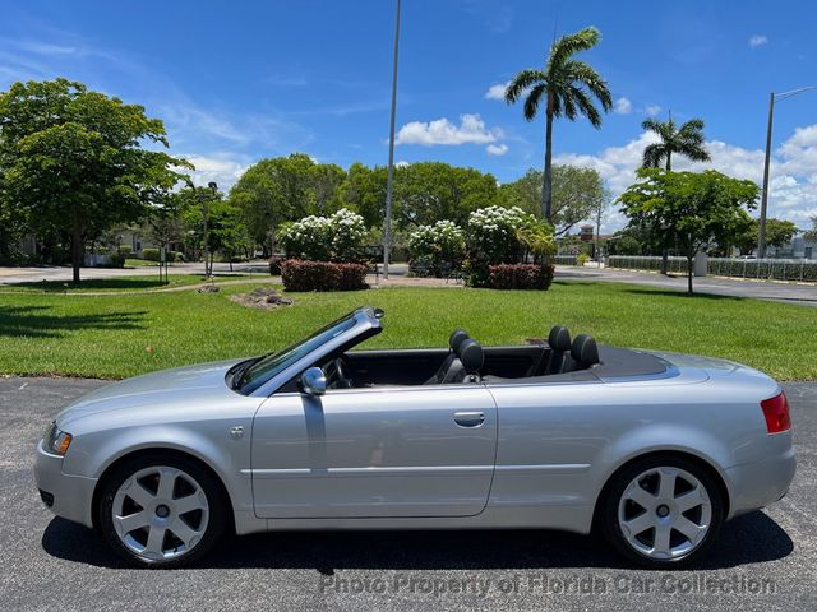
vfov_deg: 53.1
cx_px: 408
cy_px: 306
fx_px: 614
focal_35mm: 26
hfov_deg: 67.3
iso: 50
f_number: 1.5
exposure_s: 1/3571
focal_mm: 5.7
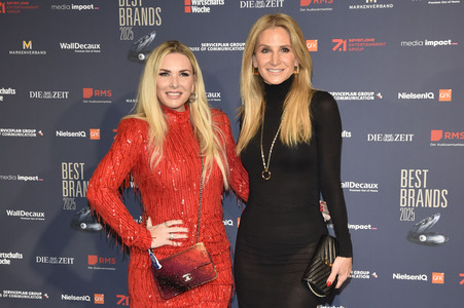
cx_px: 232
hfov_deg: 41.1
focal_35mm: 48
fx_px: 618
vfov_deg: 28.0
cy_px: 154
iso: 1250
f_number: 7.1
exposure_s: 1/250
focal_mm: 48
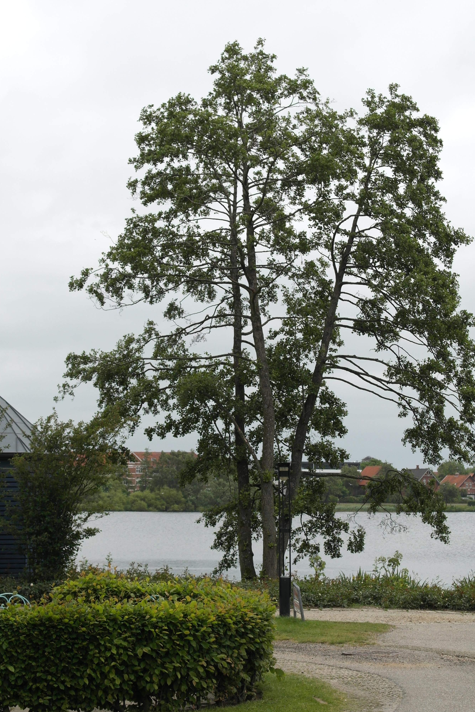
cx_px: 214
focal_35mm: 79
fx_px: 1563
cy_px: 387
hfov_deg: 17.3
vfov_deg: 25.7
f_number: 5.6
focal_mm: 38
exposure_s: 1/200
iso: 100
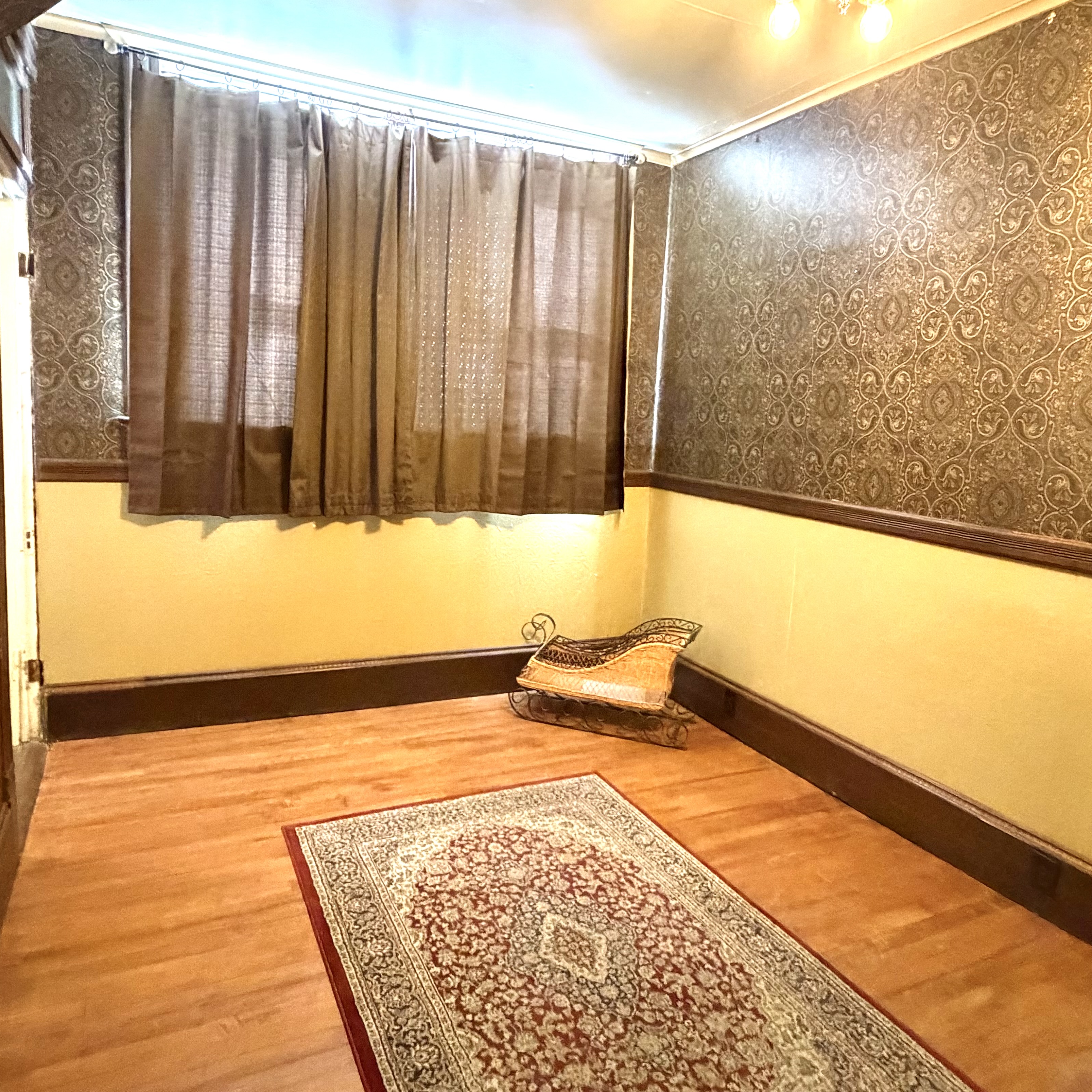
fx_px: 785
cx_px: 523
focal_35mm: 22
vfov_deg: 69.5
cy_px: 507
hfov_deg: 69.6
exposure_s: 1/60
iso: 1250
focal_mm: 2.22
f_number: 2.2
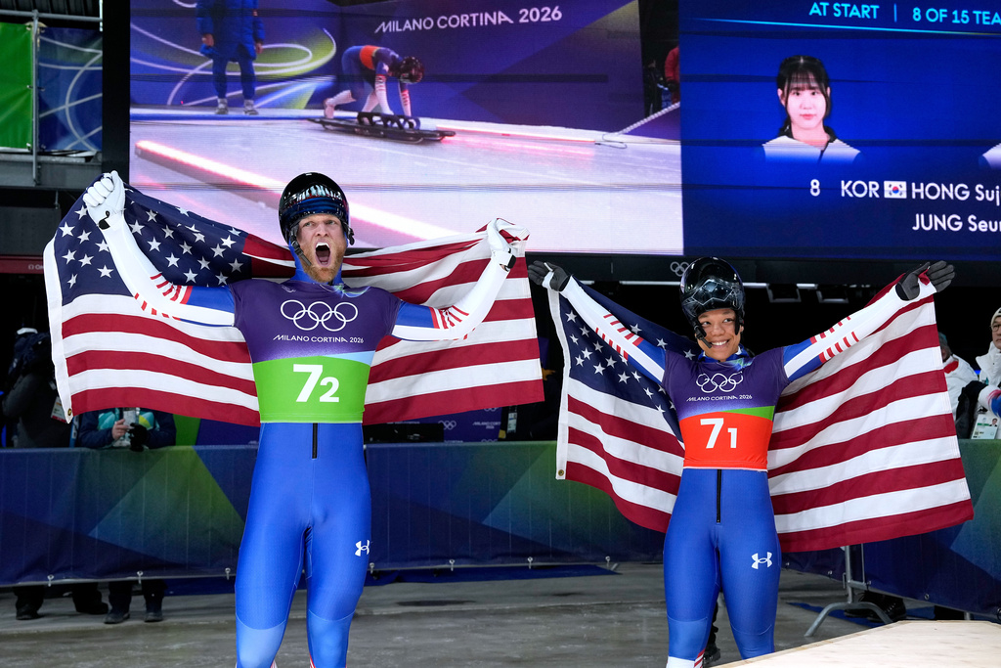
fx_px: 1251
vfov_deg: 29.9
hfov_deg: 43.6
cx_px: 500
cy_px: 334
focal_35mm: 45
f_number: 4.5
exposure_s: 1/1000
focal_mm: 45
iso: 2500
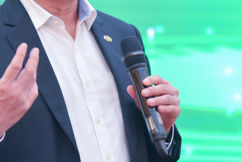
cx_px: 129
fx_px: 1910
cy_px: 12
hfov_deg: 7.3
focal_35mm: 284
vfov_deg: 4.8
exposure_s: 1/320
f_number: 3.2
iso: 1600
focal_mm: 100
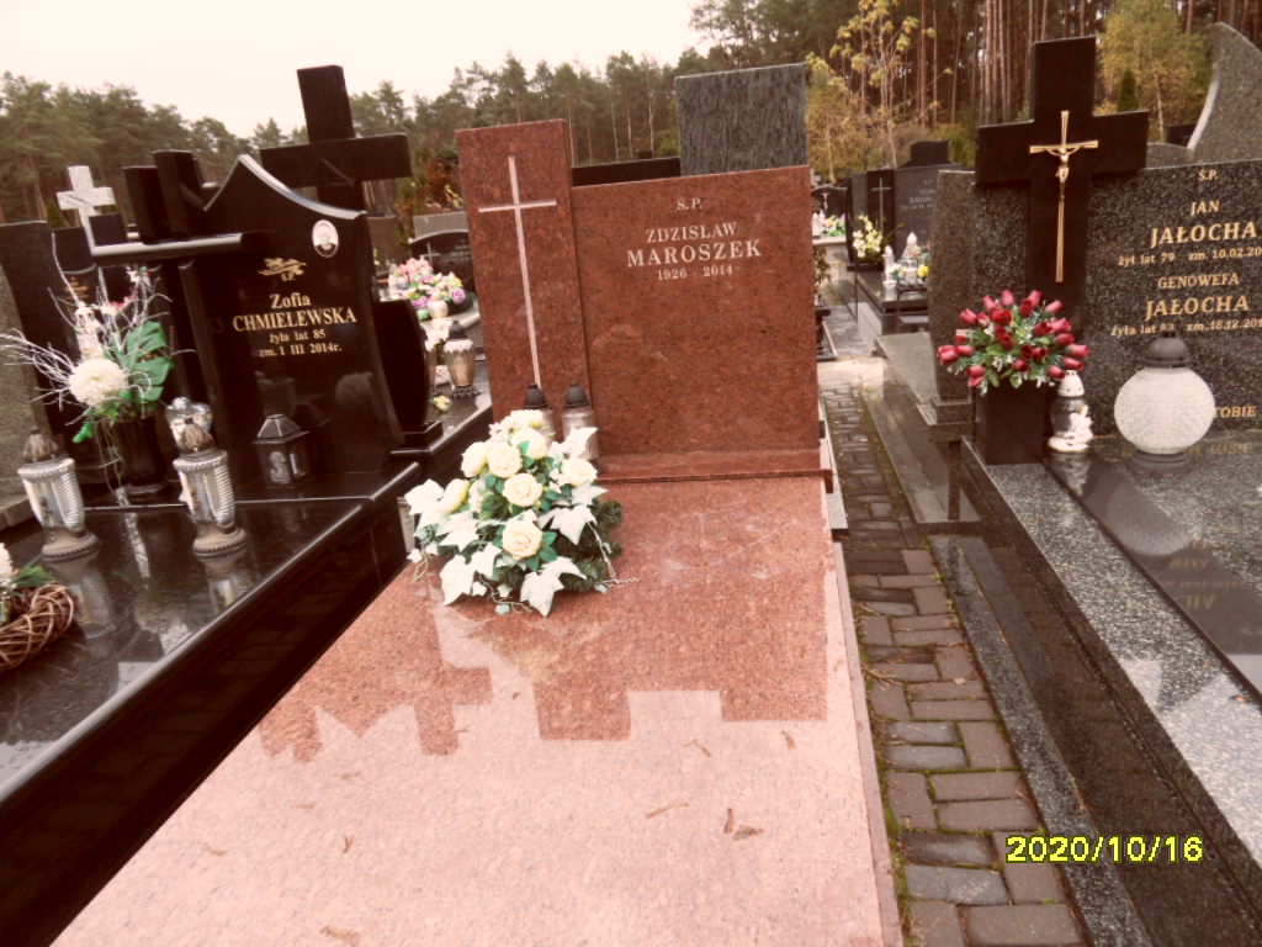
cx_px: 631
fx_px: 875
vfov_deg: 56.8
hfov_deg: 71.6
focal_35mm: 24
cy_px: 474
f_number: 3.2
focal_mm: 3.9
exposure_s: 1/180
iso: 80
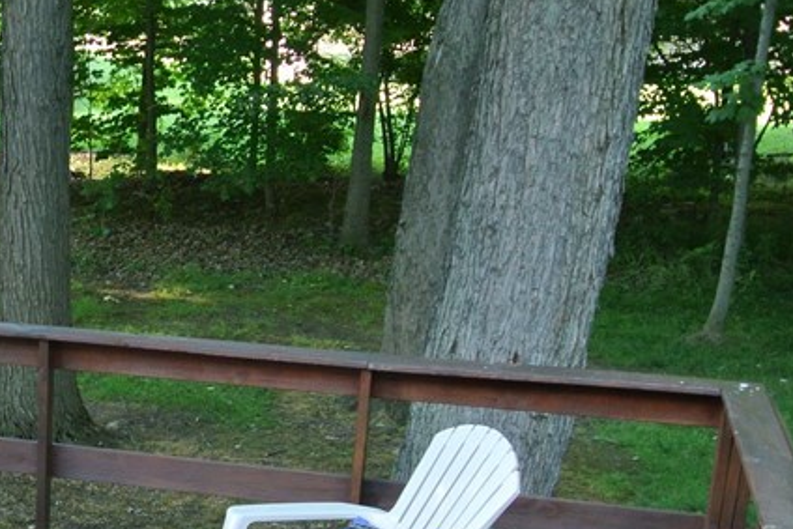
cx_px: -162
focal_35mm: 69
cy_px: 505
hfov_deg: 26.1
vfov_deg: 19.3
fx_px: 1520
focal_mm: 10
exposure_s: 1/100
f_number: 3.5
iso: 400
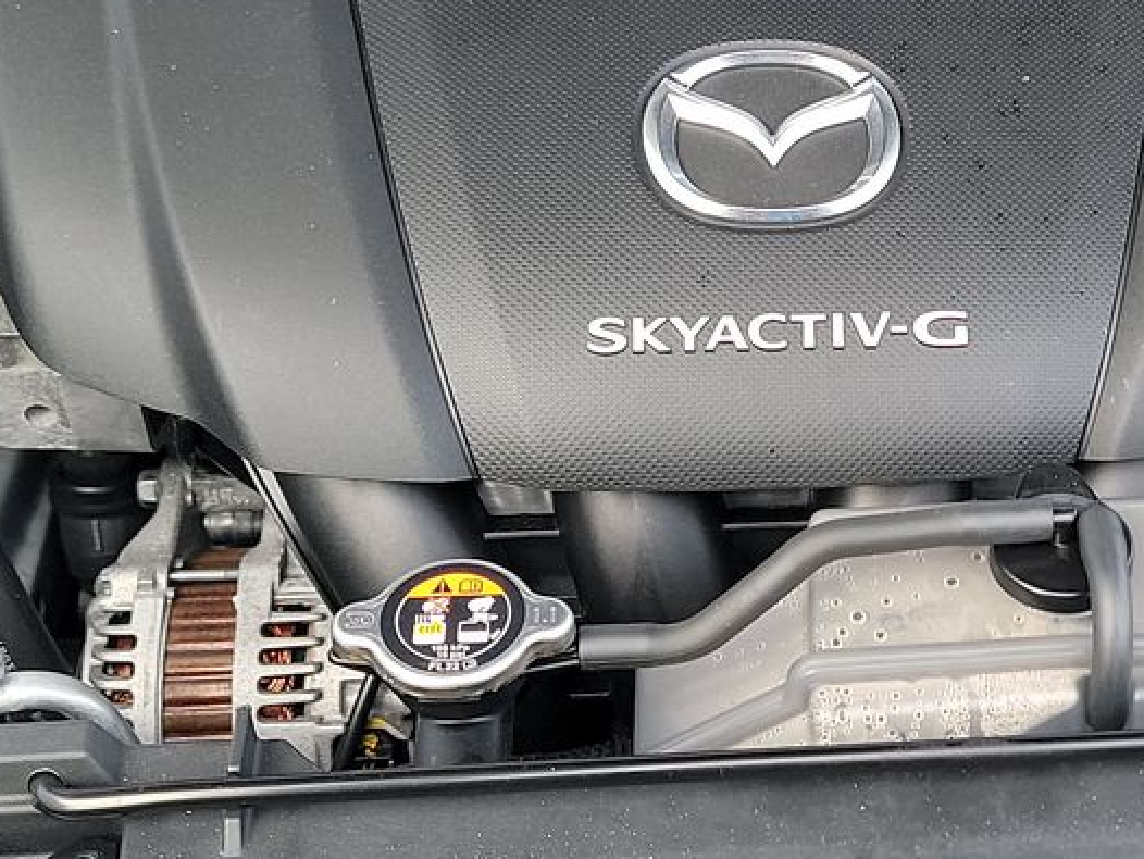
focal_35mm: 73
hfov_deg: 26.1
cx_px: 942
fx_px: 2414
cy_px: 374
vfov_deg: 20.2
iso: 67
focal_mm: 6.7
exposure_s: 1/59
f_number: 1.8
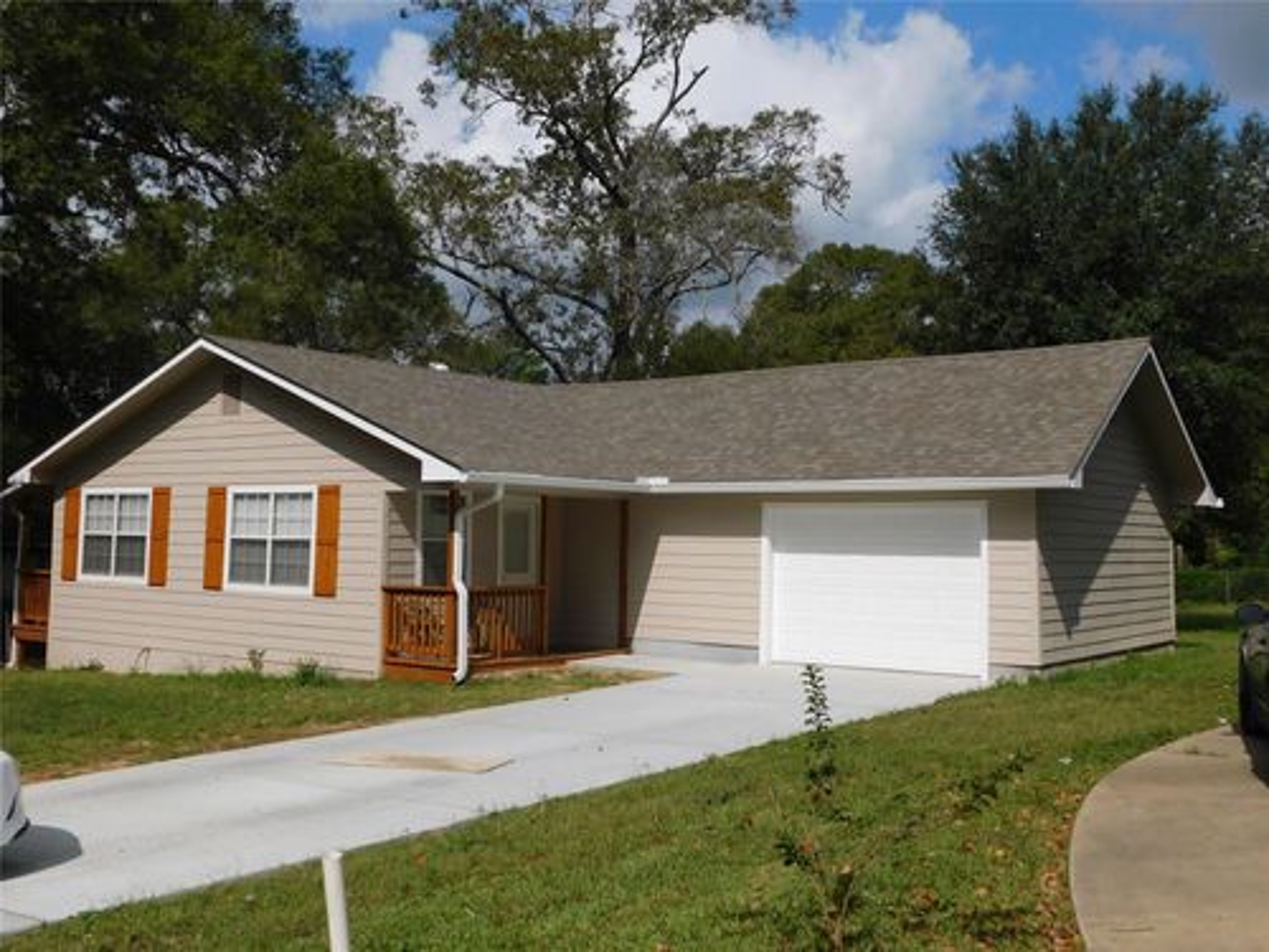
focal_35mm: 36
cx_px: 634
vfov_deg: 39.7
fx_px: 1320
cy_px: 476
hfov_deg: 51.4
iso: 125
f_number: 7
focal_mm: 6.3
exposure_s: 1/800
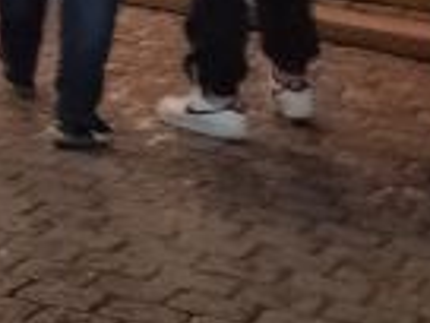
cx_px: -1088
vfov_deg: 7.1
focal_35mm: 198
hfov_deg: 7.8
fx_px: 2460
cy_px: -405
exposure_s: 1/25
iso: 233
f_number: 1.79
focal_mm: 4.74
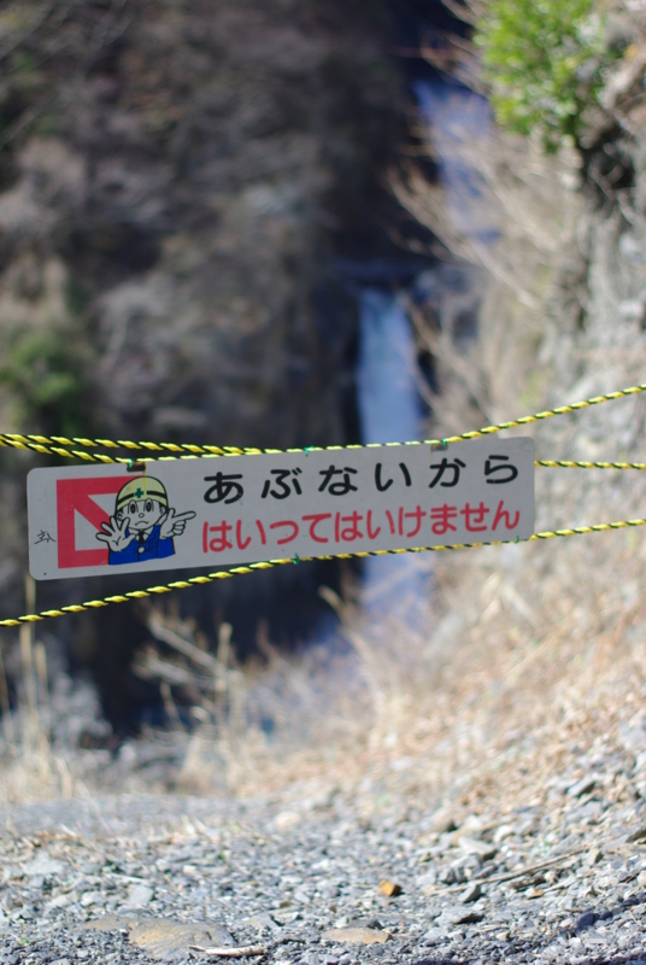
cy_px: 482
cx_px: 323
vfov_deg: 27.0
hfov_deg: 18.2
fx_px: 2012
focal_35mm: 75
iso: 100
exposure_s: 1/1000
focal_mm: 50
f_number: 2.5
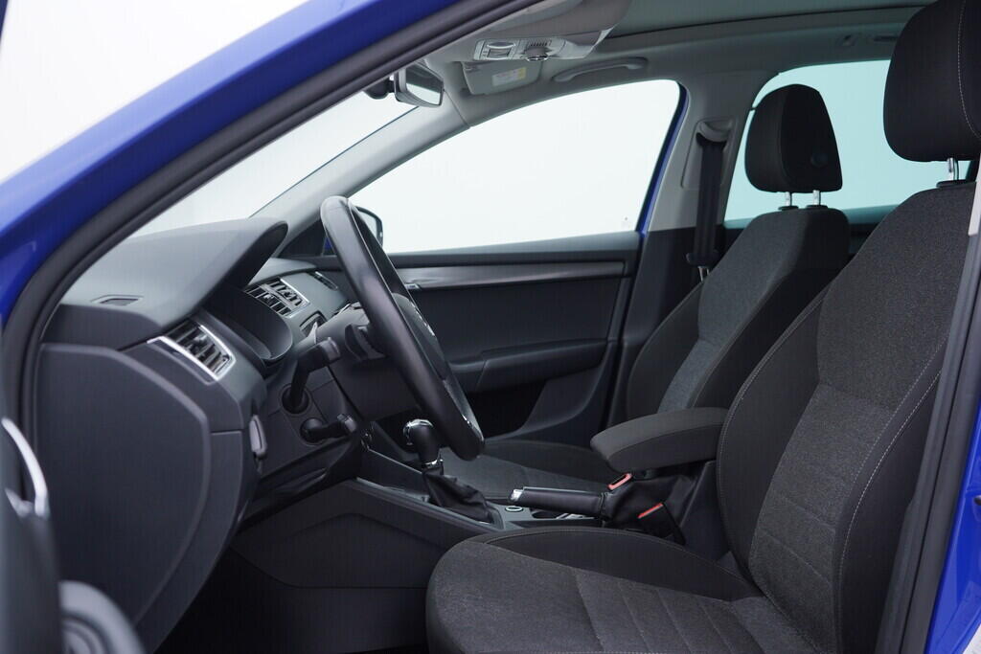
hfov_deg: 53.1
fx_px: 981
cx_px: 490
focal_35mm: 36
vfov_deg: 36.9
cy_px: 327
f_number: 3.2
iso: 125
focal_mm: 24
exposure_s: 1/50
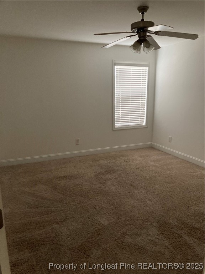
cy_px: 137
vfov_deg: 63.4
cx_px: 102
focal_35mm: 28
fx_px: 221
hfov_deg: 49.7
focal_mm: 3.99
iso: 400
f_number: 1.8
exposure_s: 1/31
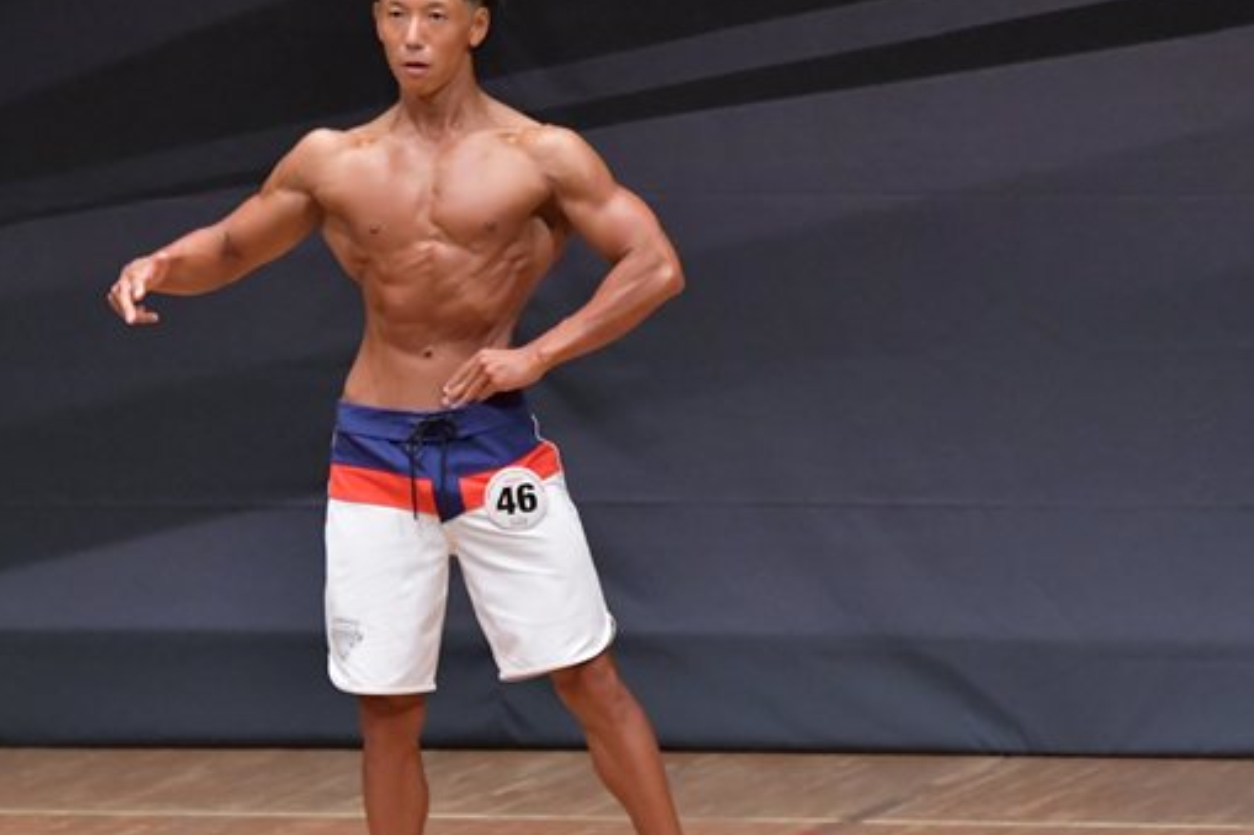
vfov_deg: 3.2
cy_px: 463
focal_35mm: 434
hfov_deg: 4.8
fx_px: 15112
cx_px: 437
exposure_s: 1/400
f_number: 5.6
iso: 6400
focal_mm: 190
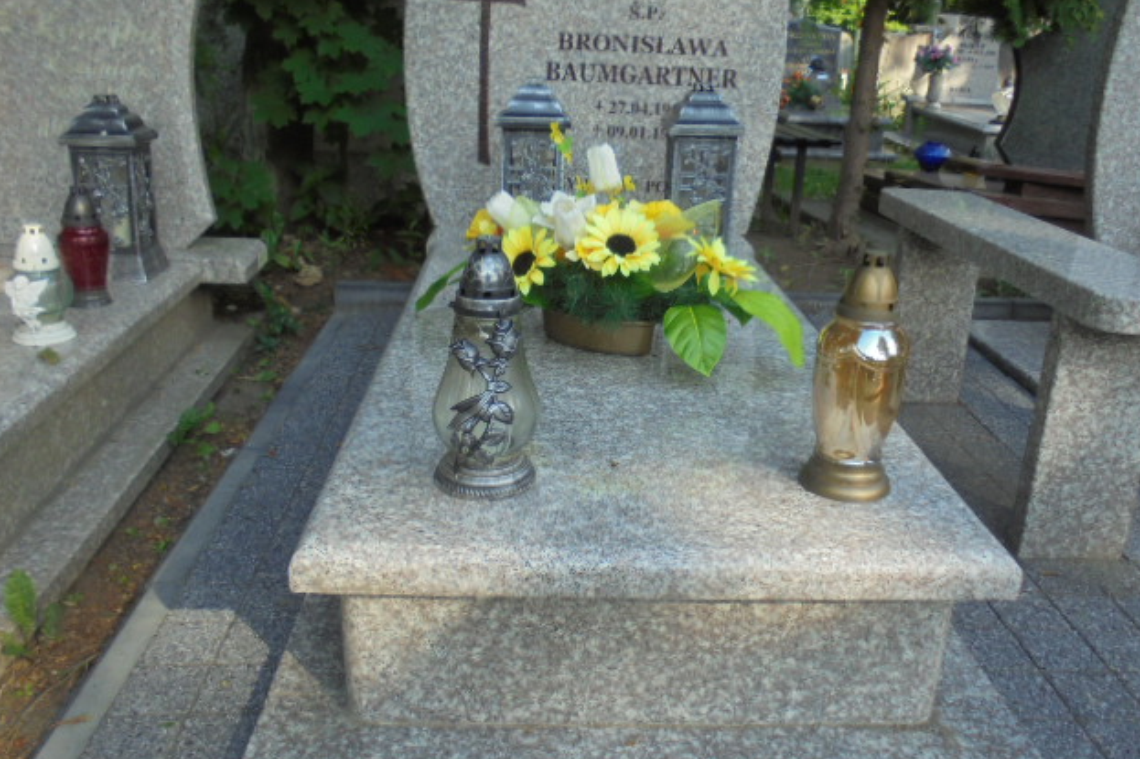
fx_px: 981
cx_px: 576
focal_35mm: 31
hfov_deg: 60.3
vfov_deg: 42.3
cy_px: 373
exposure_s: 1/250
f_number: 3.7
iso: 100
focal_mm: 5.3
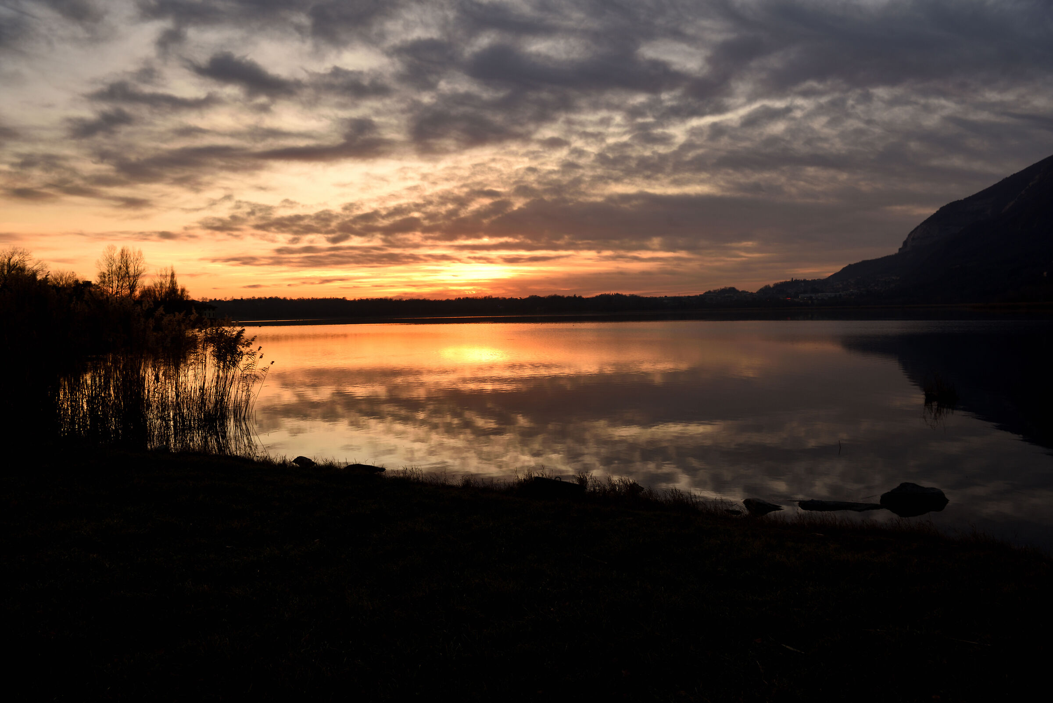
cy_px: 352
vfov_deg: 49.6
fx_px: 761
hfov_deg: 69.4
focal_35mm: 26
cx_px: 526
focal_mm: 26
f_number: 10
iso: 100
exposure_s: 1/20
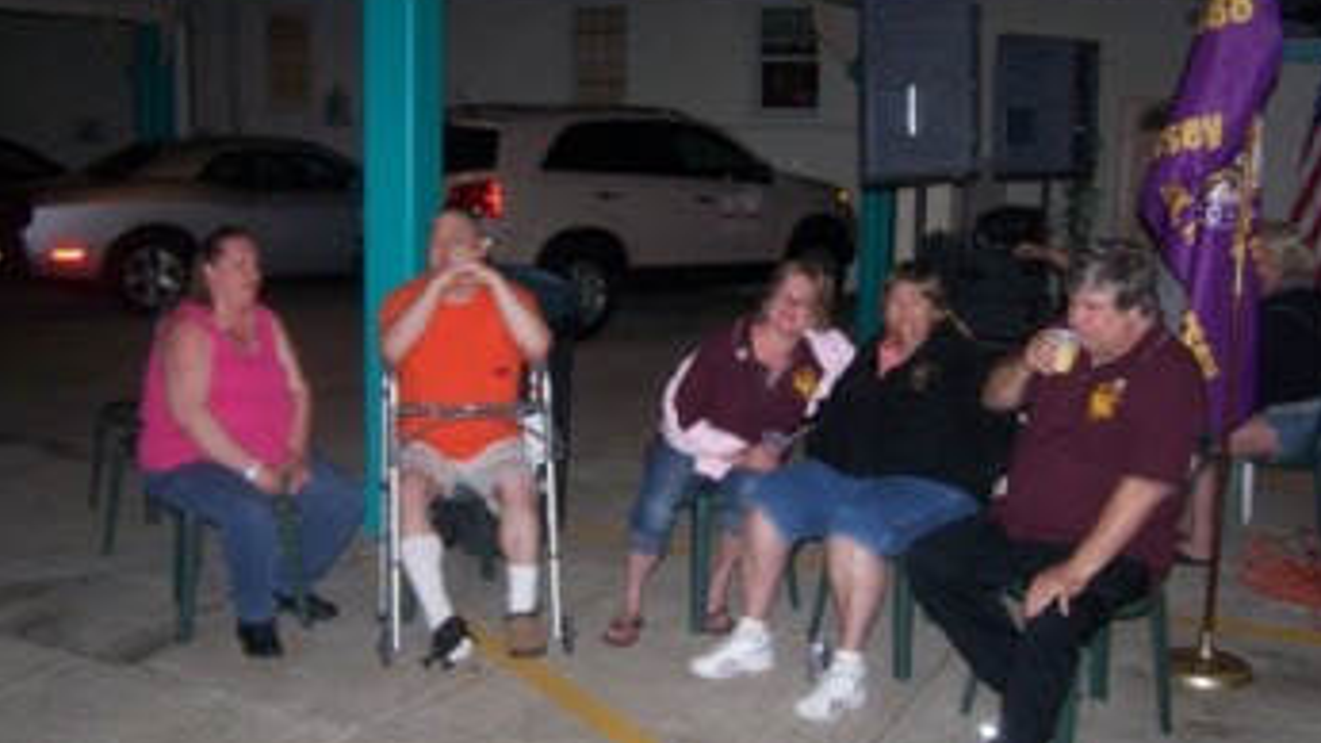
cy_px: 385
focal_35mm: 42
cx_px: 666
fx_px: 1471
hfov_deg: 48.4
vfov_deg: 28.3
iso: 140
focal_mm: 6.3
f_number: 2.8
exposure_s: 1/60
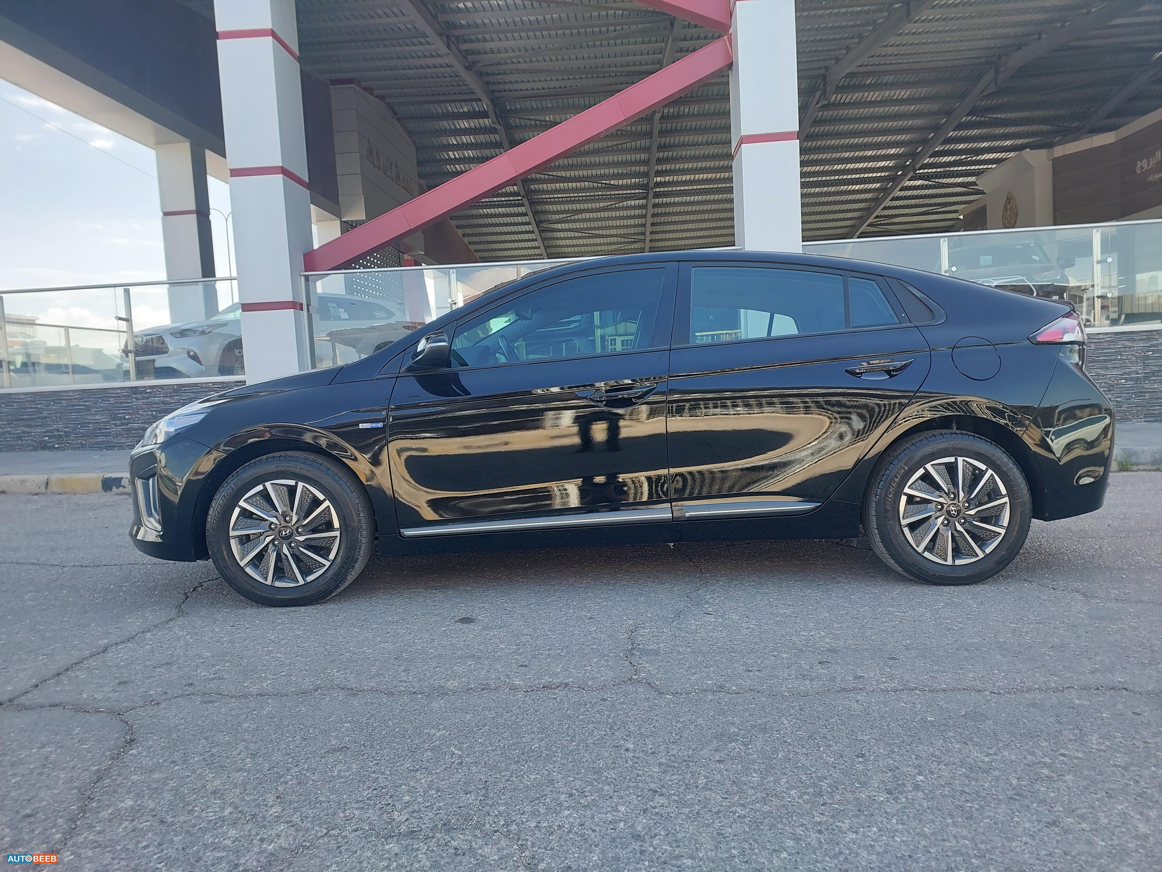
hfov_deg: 73.9
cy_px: 436
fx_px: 772
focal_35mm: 23
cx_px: 581
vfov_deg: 58.9
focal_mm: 5.06
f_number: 1.8
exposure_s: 1/156
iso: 25
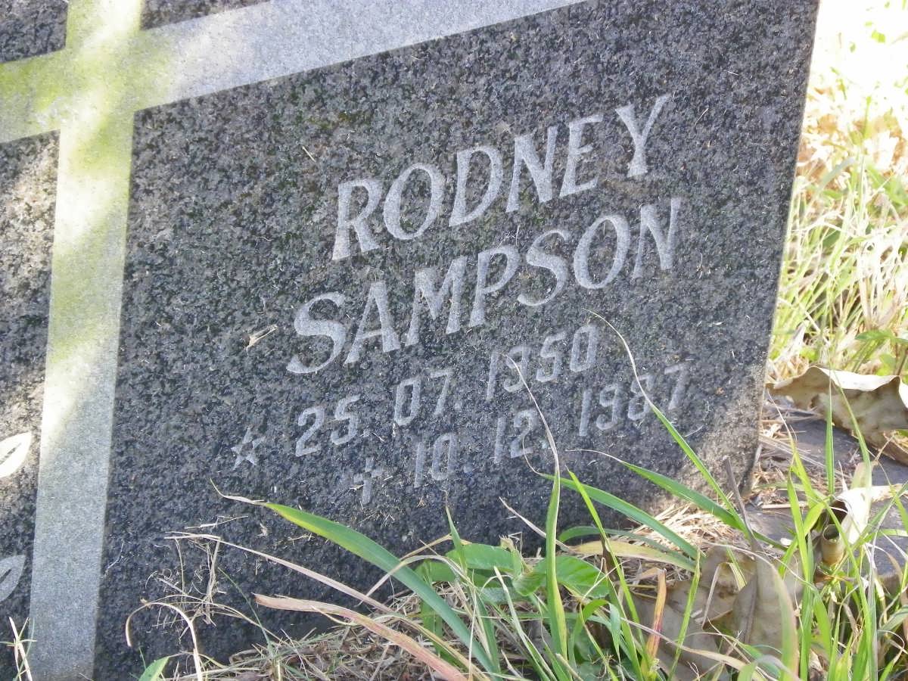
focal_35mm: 220
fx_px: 5771
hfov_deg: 9.0
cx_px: 454
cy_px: 340
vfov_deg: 6.8
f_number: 4.5
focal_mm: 39.1
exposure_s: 1/60
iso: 200
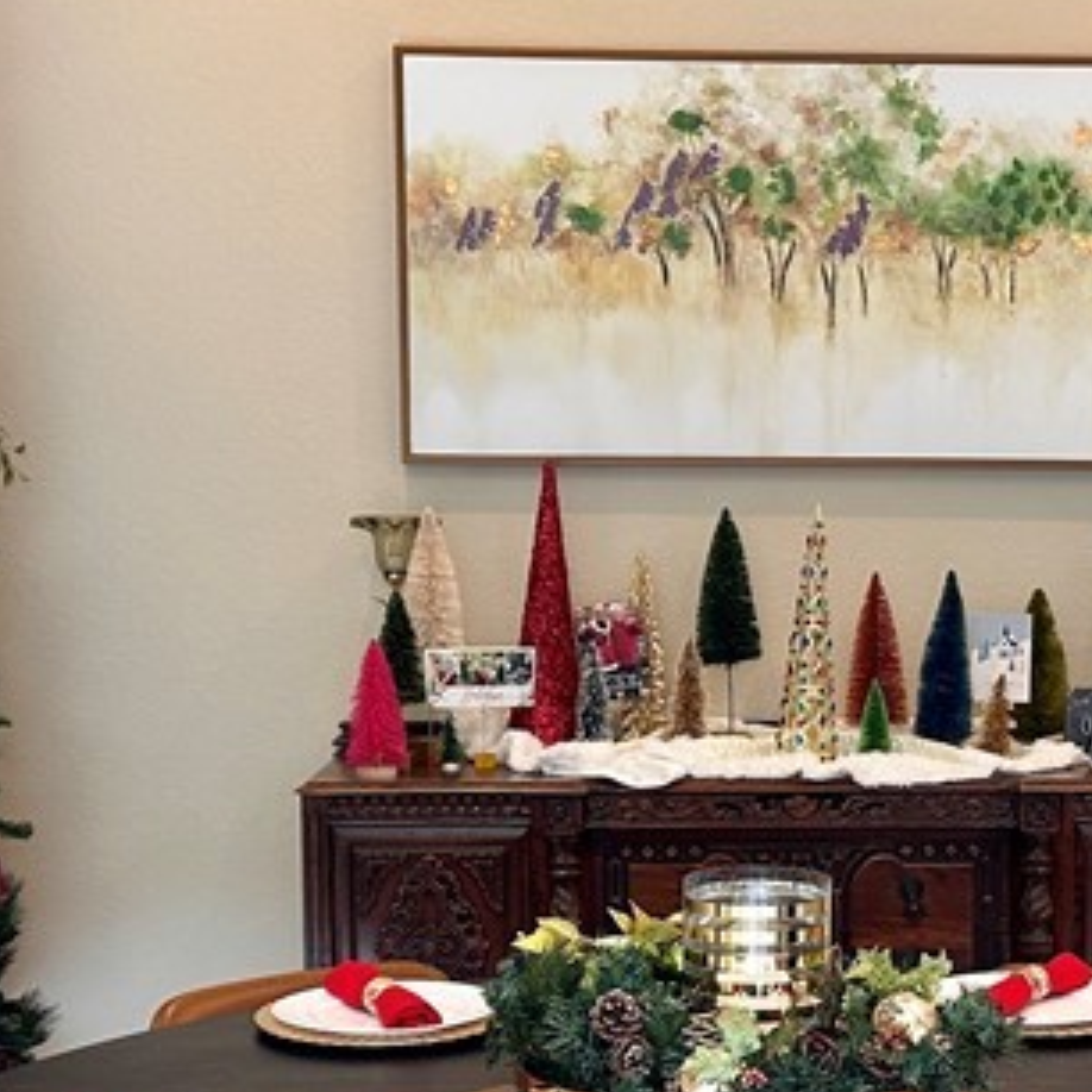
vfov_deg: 24.2
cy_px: 749
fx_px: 2534
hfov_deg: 24.1
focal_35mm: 71
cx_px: 789
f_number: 1.78
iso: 200
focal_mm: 6.86
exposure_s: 1/120
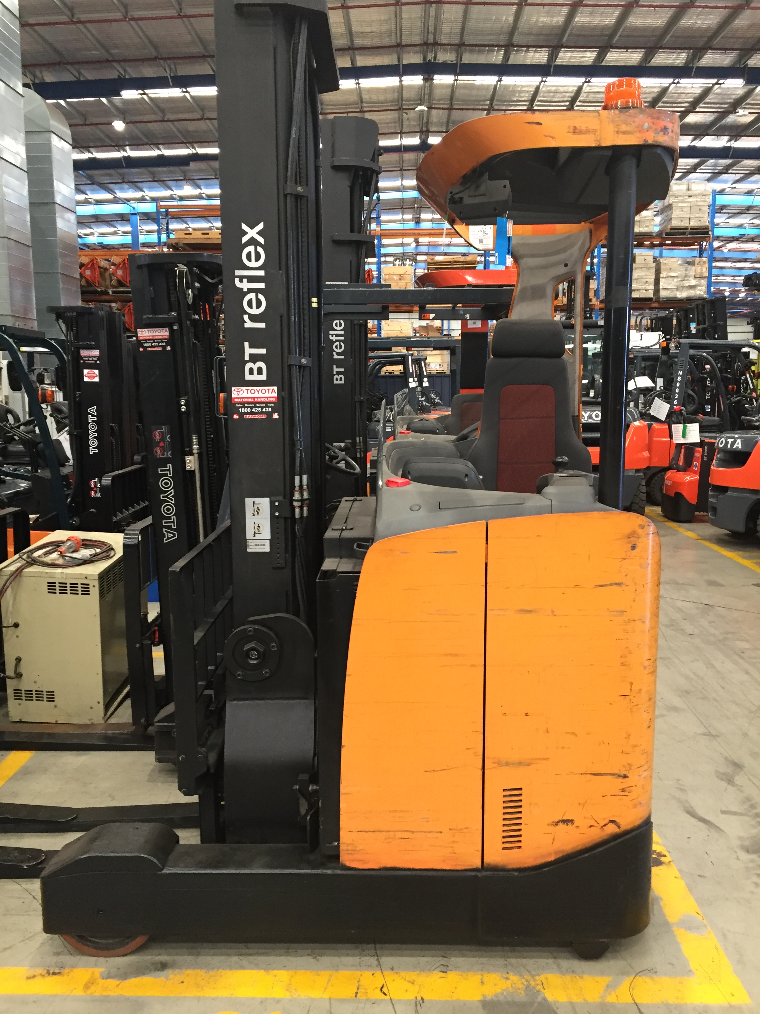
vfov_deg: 61.7
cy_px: 507
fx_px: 849
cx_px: 380
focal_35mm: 29
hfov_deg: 48.2
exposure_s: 1/33
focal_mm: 4.15
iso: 200
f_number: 2.2
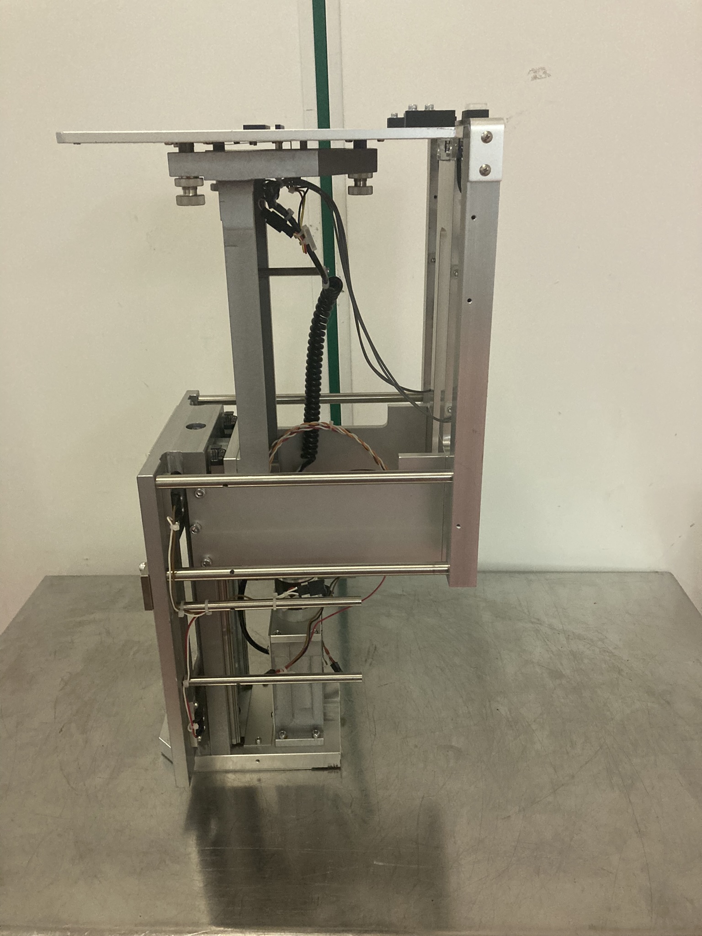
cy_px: 468
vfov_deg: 63.4
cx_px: 351
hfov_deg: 49.7
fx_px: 757
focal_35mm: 28
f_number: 1.8
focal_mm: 3.99
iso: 320
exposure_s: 1/33
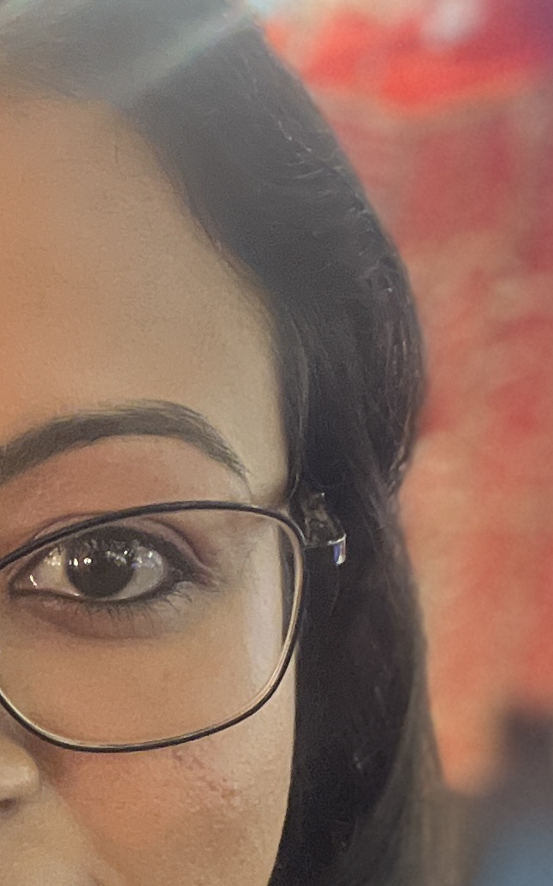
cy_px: 1097
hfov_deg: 13.4
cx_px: -88
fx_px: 2291
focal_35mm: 95
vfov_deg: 20.3
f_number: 2.2
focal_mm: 2.71
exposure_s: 1/25
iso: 500
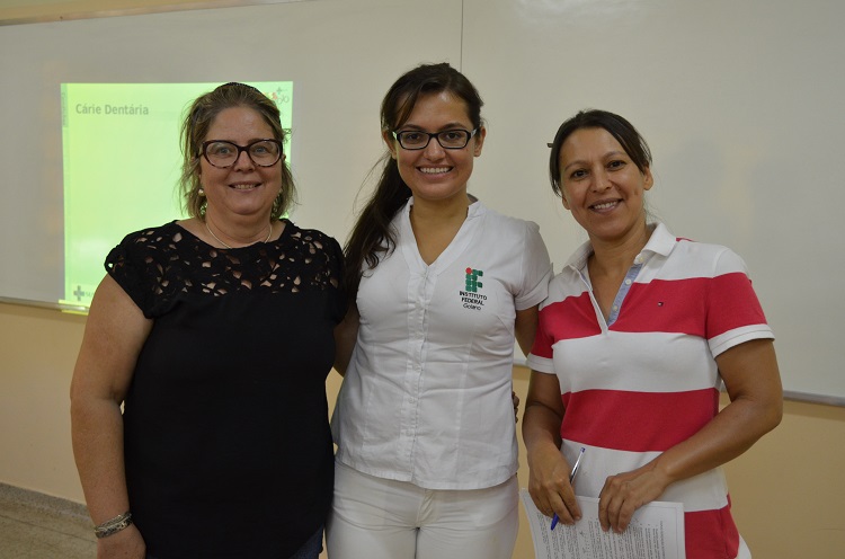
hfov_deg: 49.7
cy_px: 280
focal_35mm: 39
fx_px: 913
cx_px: 422
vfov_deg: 34.0
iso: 800
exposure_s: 1/60
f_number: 4.2
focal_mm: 26
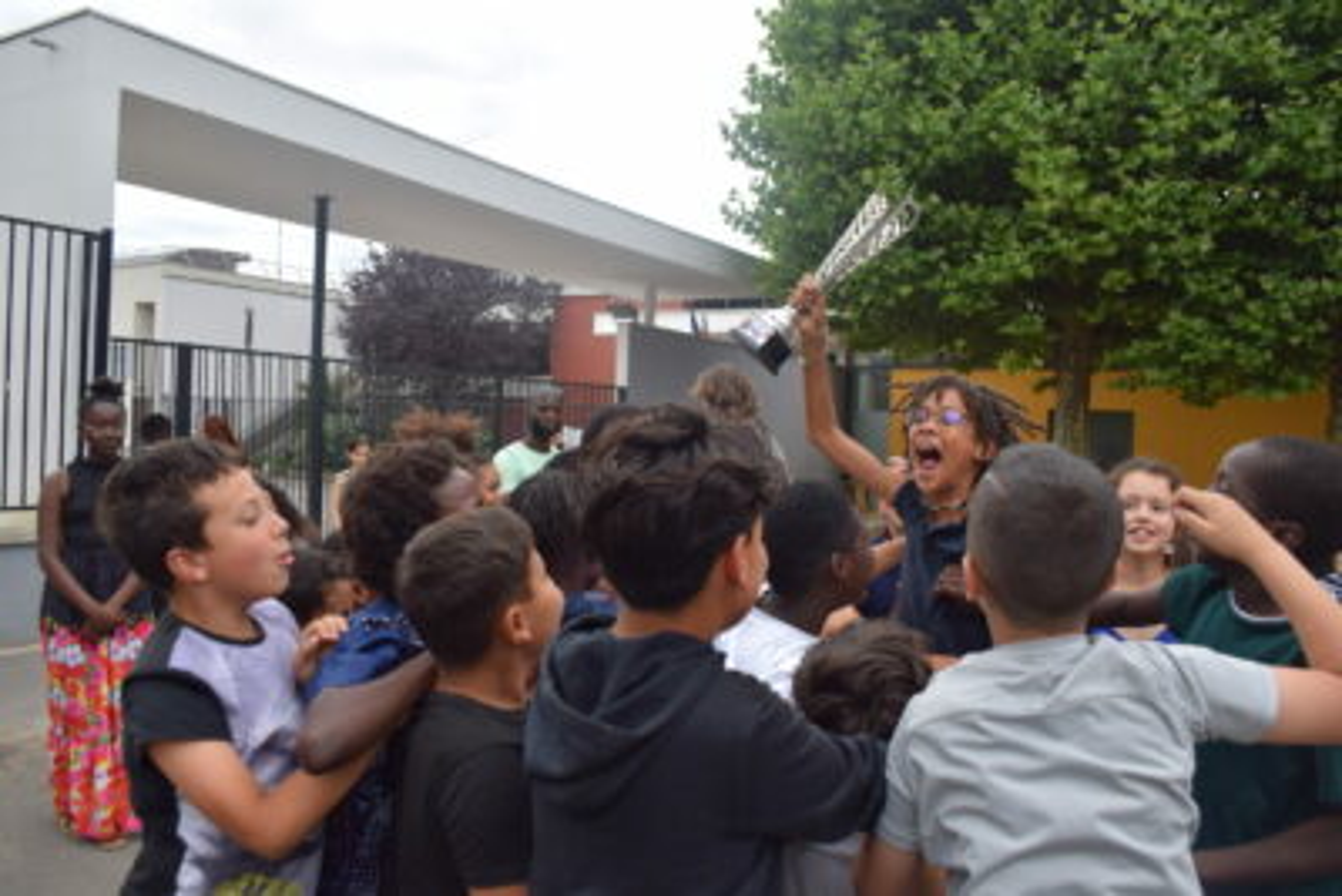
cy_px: 448
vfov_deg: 48.0
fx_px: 1007
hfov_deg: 67.4
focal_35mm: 27
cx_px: 671
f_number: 5
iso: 400
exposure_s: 1/1250
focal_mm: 18
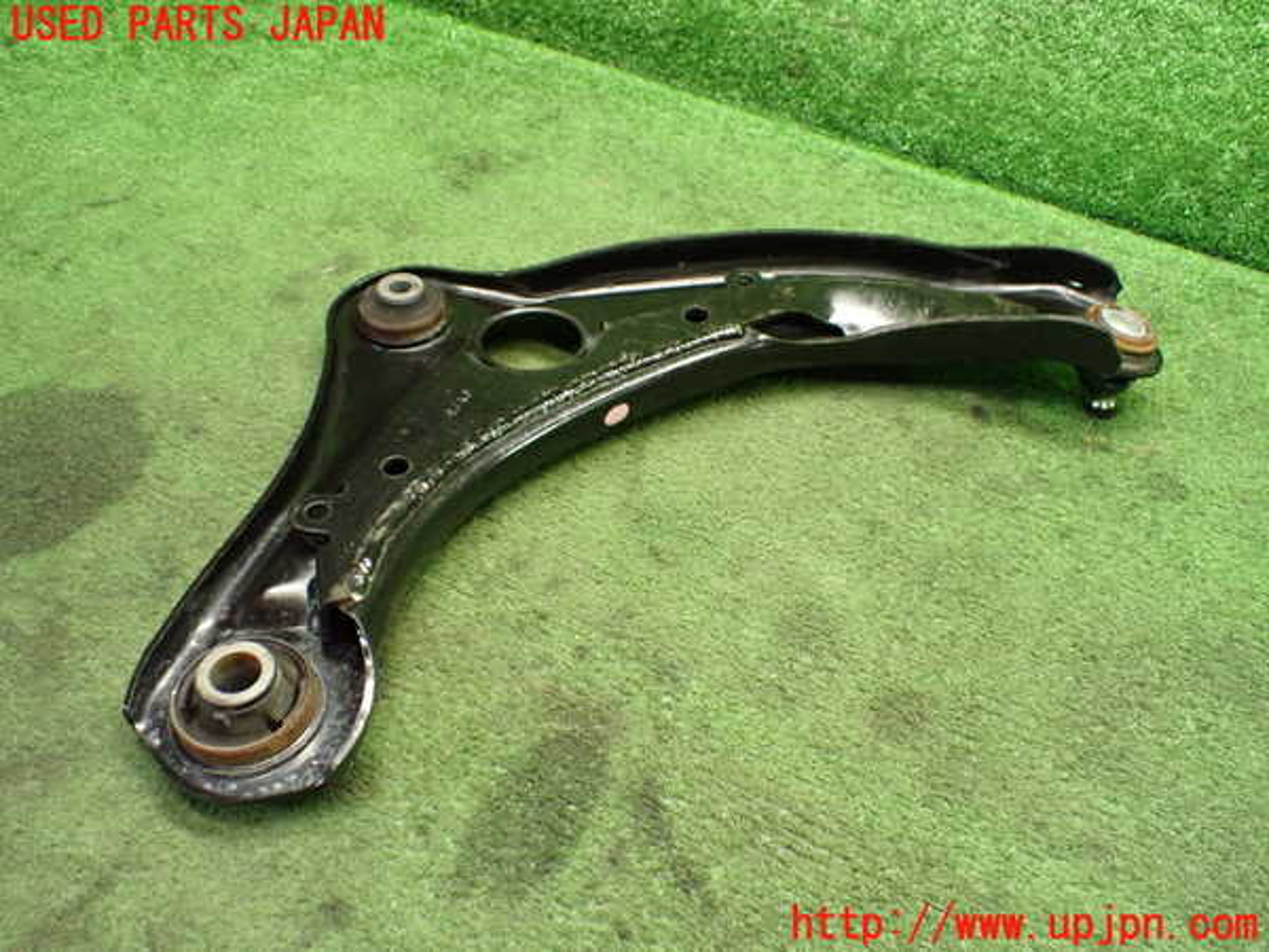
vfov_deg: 46.8
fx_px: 1100
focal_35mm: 30
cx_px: 634
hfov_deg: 60.0
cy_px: 476
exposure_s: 1/60
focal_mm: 5.4
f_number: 2.3
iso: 800
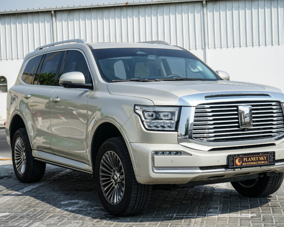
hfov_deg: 28.3
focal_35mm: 67
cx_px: 151
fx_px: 563
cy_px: 114
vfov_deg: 22.8
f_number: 10
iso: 500
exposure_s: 1/800
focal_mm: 59
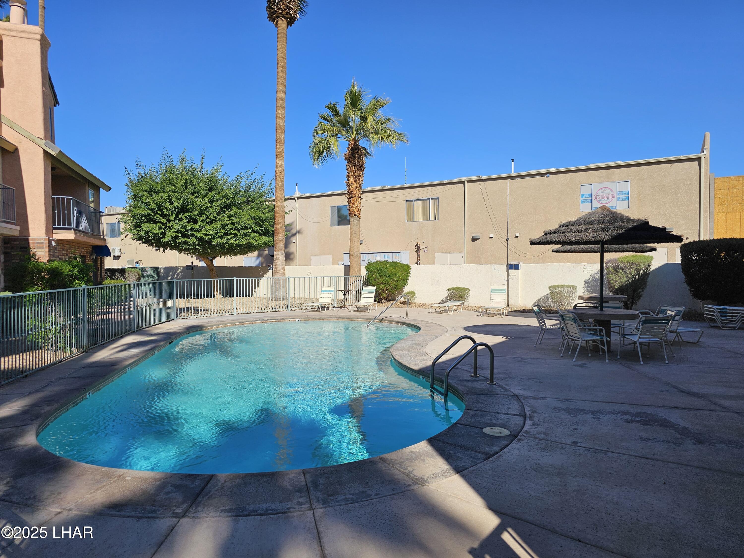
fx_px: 494
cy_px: 279
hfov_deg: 73.9
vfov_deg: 58.9
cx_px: 372
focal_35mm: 23
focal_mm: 6.3
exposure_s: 1/1550
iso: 12
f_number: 1.7
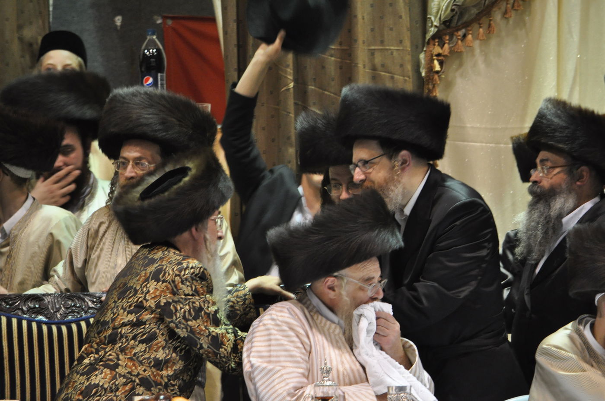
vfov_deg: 4.2
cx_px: 302
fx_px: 5537
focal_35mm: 330
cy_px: 200
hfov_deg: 6.3
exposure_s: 1/80
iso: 1250
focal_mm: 220
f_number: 5.6
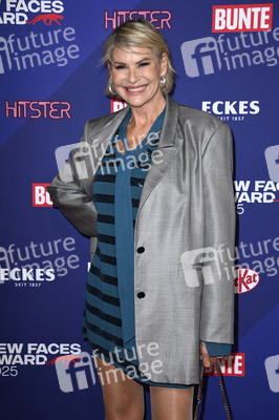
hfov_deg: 20.9
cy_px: 210
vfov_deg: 31.0
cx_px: 140
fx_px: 757
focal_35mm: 65
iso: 640
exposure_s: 1/250
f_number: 5.6
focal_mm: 65
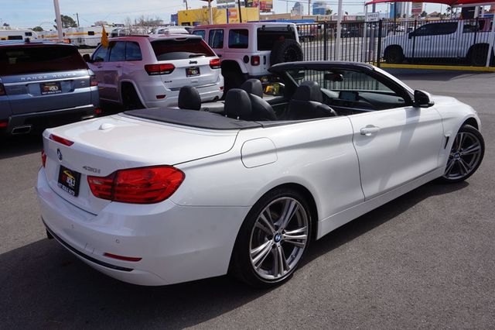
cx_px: 248
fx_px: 412
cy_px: 165
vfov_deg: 43.6
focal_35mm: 30
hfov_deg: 62.0
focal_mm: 20
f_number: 14
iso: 100
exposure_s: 1/125
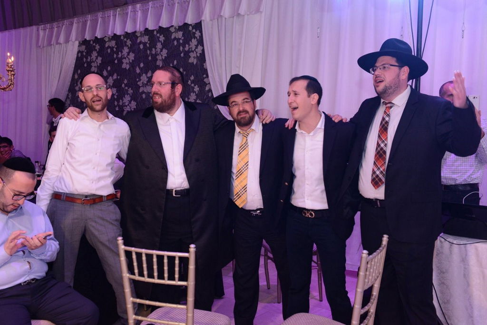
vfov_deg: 35.1
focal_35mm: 38
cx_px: 244
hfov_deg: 50.7
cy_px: 162
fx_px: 514
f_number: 5.6
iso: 3200
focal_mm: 38
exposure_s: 1/80
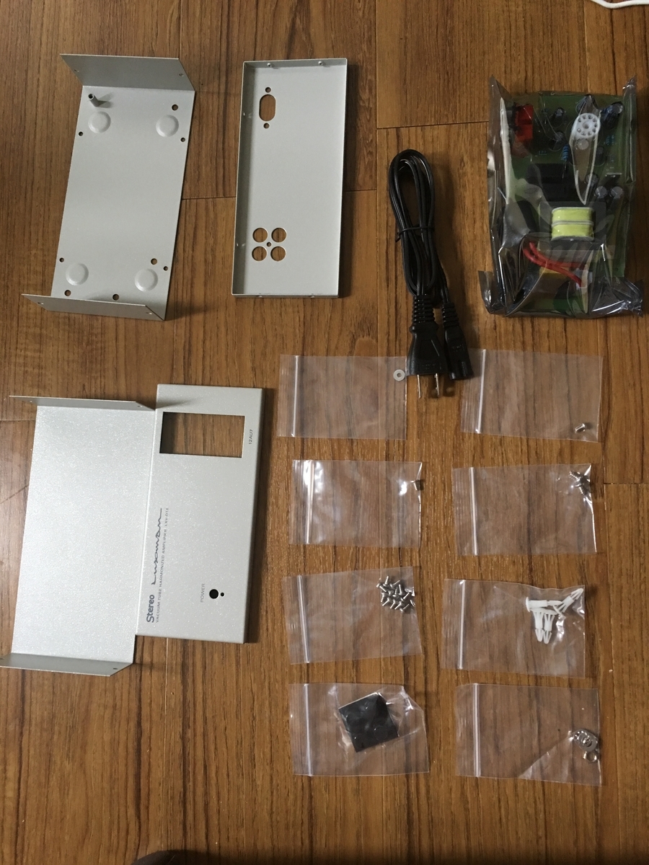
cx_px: 324
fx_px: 725
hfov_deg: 48.2
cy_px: 432
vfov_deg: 61.7
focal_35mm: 29
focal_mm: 4.15
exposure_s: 1/15
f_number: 2.2
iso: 64
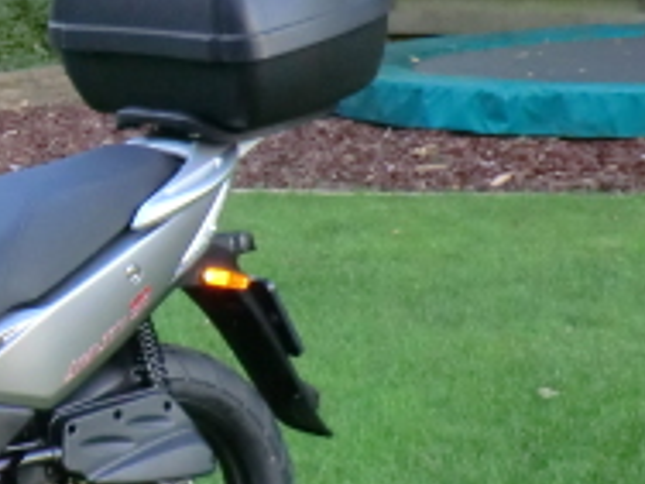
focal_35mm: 160
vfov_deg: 9.3
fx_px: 2981
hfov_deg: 12.1
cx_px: -69
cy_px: 295
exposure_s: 1/60
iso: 400
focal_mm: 8.4
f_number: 4
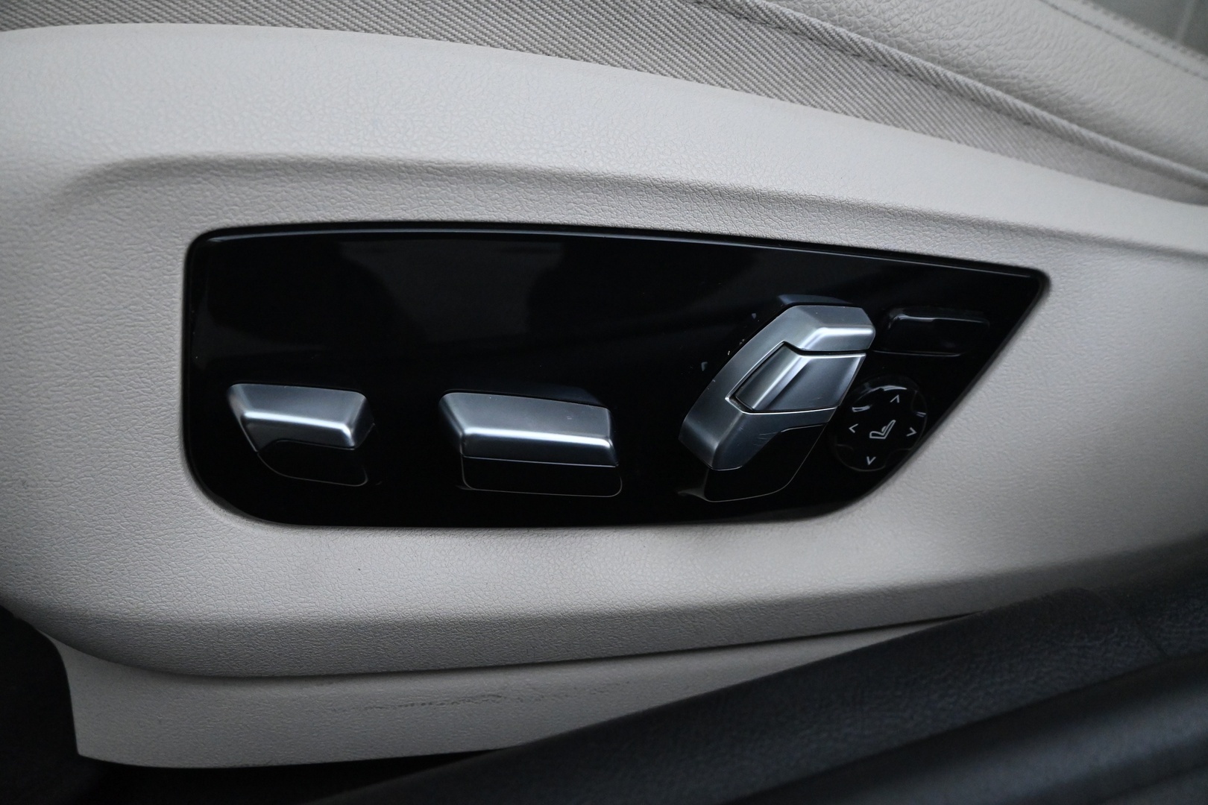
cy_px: 402
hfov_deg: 67.4
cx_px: 604
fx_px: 906
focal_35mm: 27
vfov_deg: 47.9
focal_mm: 18
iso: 5000
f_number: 5.6
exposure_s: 1/60
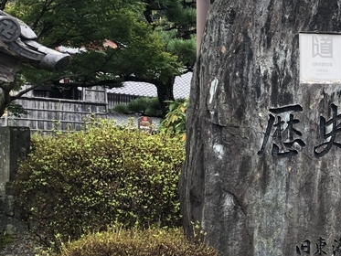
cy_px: 178
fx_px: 591
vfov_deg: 24.3
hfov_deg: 30.9
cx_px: 300
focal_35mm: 60
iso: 20
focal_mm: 4
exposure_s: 1/264
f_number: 1.8
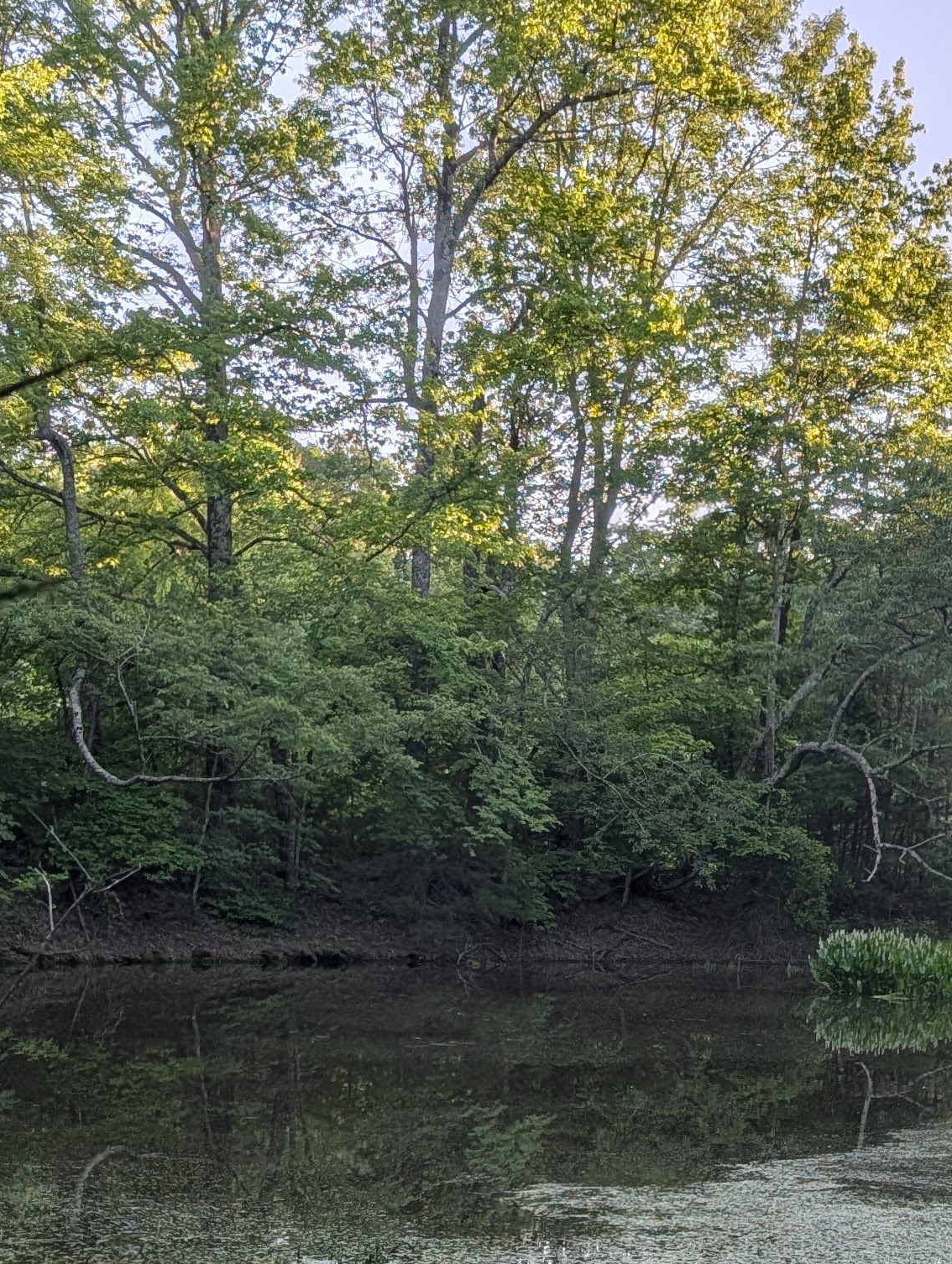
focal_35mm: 65
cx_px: 777
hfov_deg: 22.3
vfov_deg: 28.8
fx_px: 2377
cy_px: 1088
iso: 18
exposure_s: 1/1961
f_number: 1.68
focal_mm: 6.9
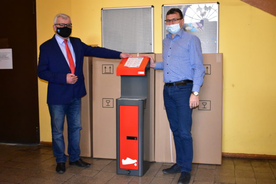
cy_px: 92
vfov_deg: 33.0
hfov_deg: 47.9
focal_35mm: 40
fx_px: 310
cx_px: 138
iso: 6400
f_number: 4
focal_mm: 27
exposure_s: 1/160
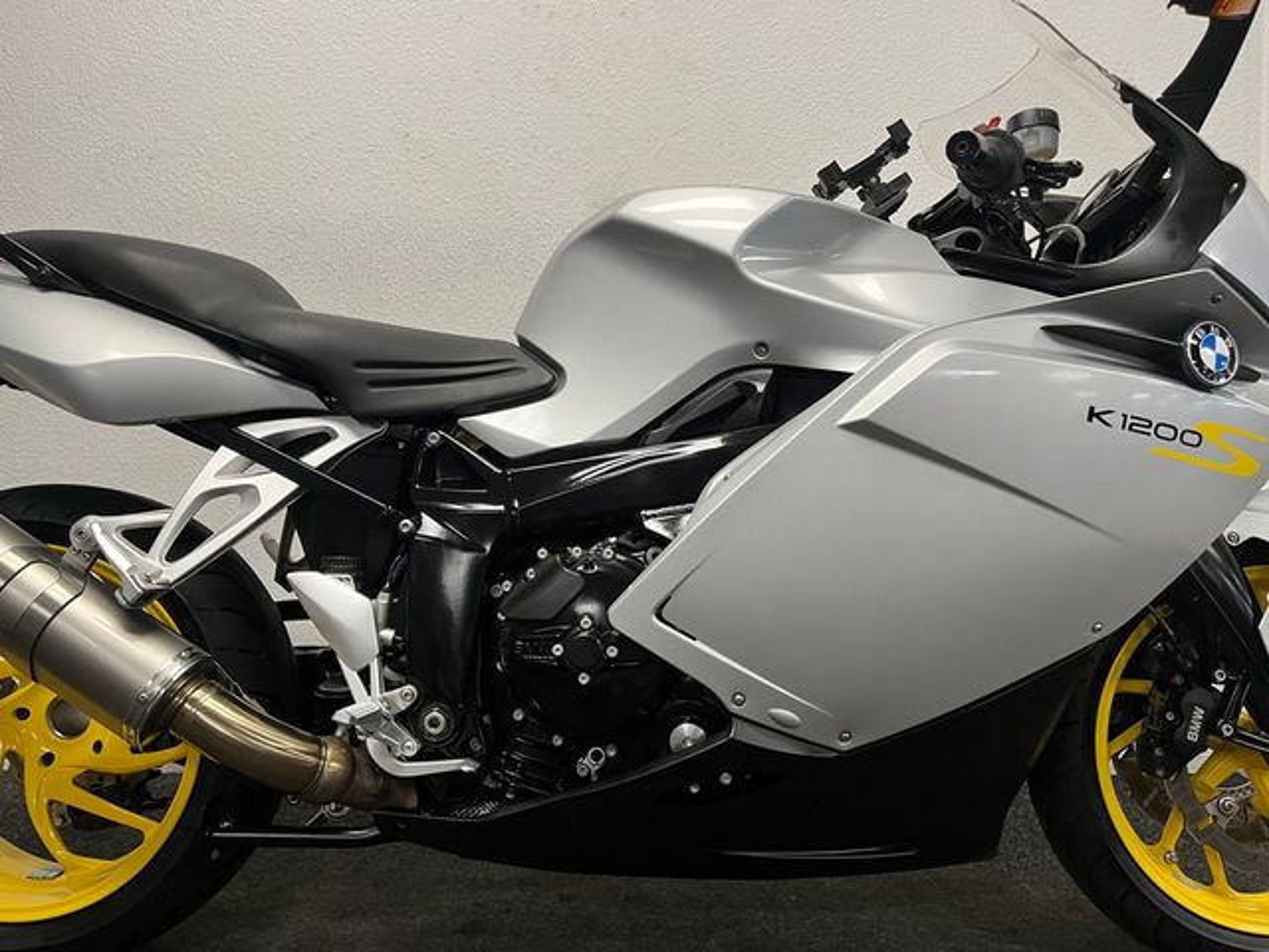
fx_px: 953
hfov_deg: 67.3
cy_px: 476
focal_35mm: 26
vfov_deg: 53.1
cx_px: 634
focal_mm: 5.1
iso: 80
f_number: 1.6
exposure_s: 1/50
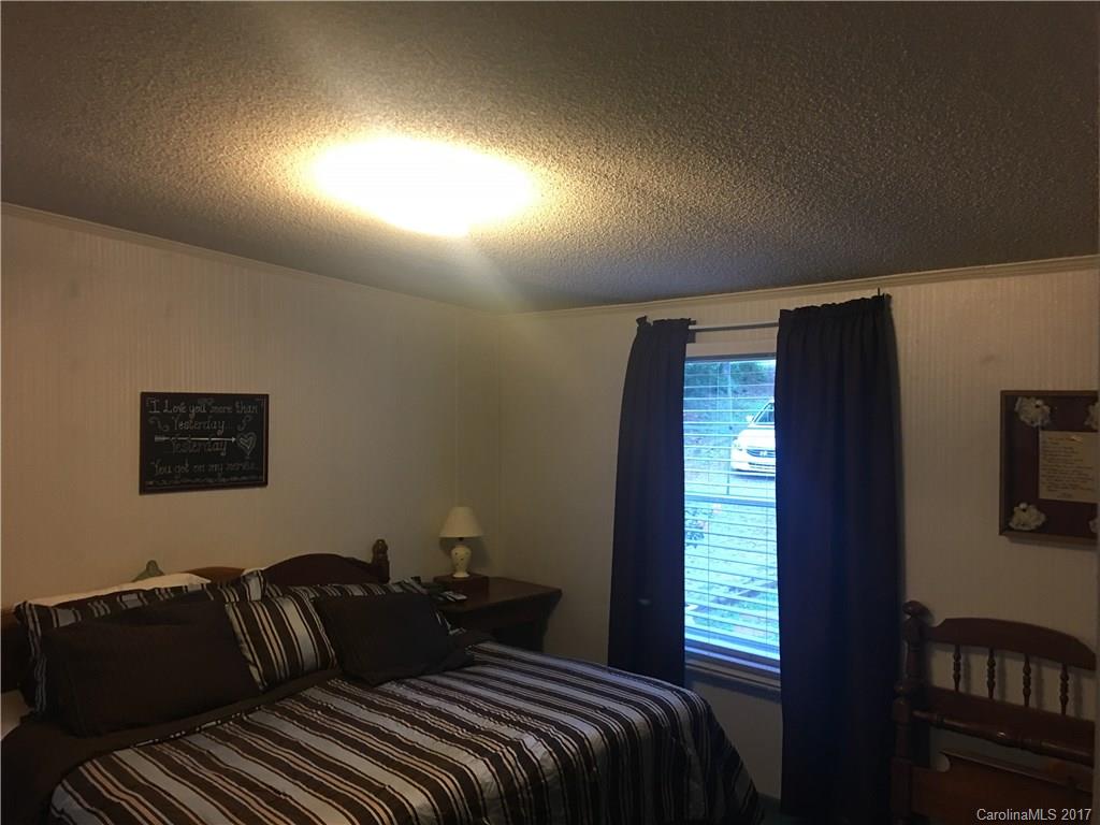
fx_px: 922
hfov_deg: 61.7
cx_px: 550
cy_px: 412
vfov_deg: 48.2
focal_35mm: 29
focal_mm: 4.15
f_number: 2.2
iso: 80
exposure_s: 1/15
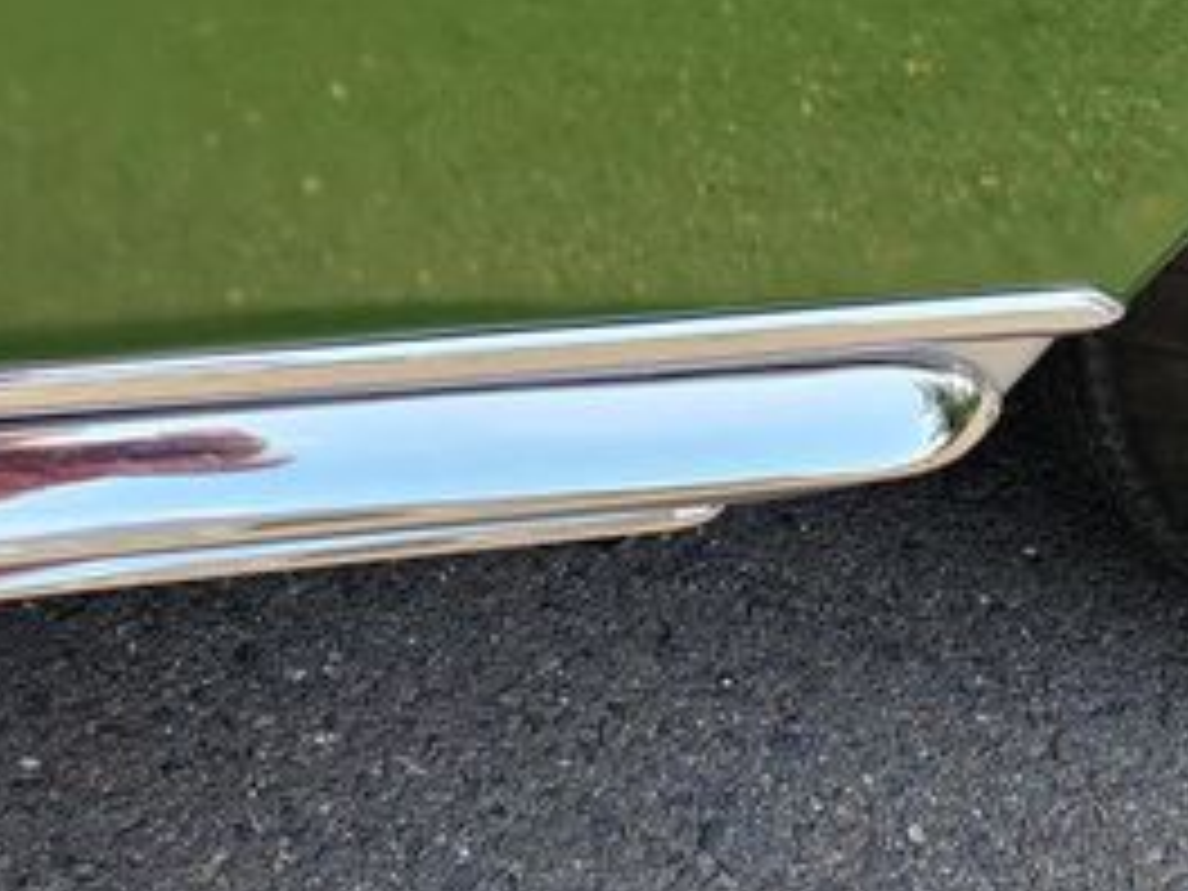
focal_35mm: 63
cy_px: 54
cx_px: 477
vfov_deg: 22.6
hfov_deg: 30.6
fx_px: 2162
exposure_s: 1/580
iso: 40
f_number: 1.8
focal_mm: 5.4
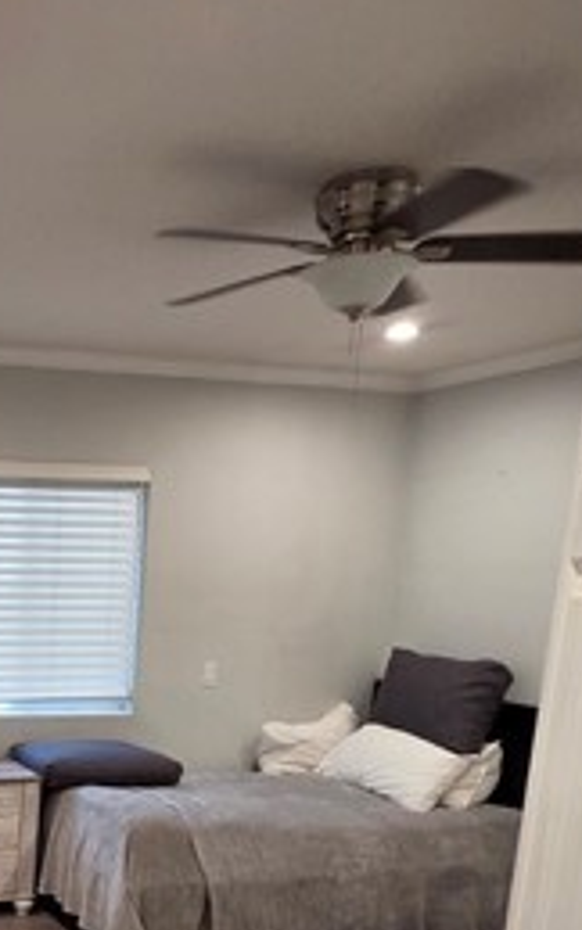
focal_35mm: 34
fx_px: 862
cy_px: 729
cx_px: -111
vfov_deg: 53.4
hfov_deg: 31.4
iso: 250
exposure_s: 1/60
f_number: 2.2
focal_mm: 2.2
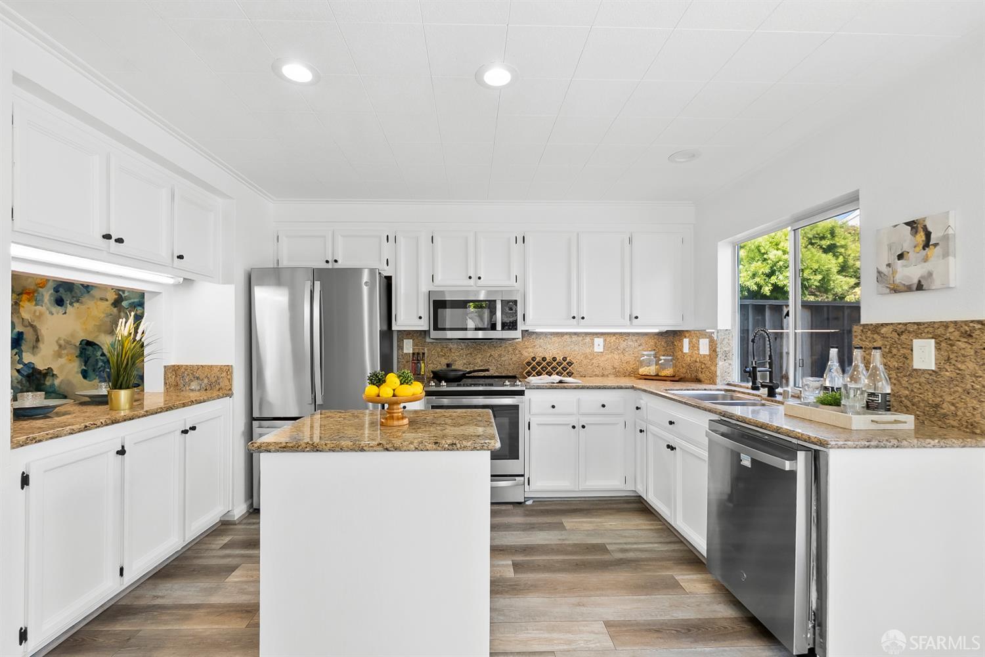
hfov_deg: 100.4
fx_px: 410
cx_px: 492
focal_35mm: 15
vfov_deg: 77.3
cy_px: 328
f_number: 9
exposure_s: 1/6
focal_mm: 10
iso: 200
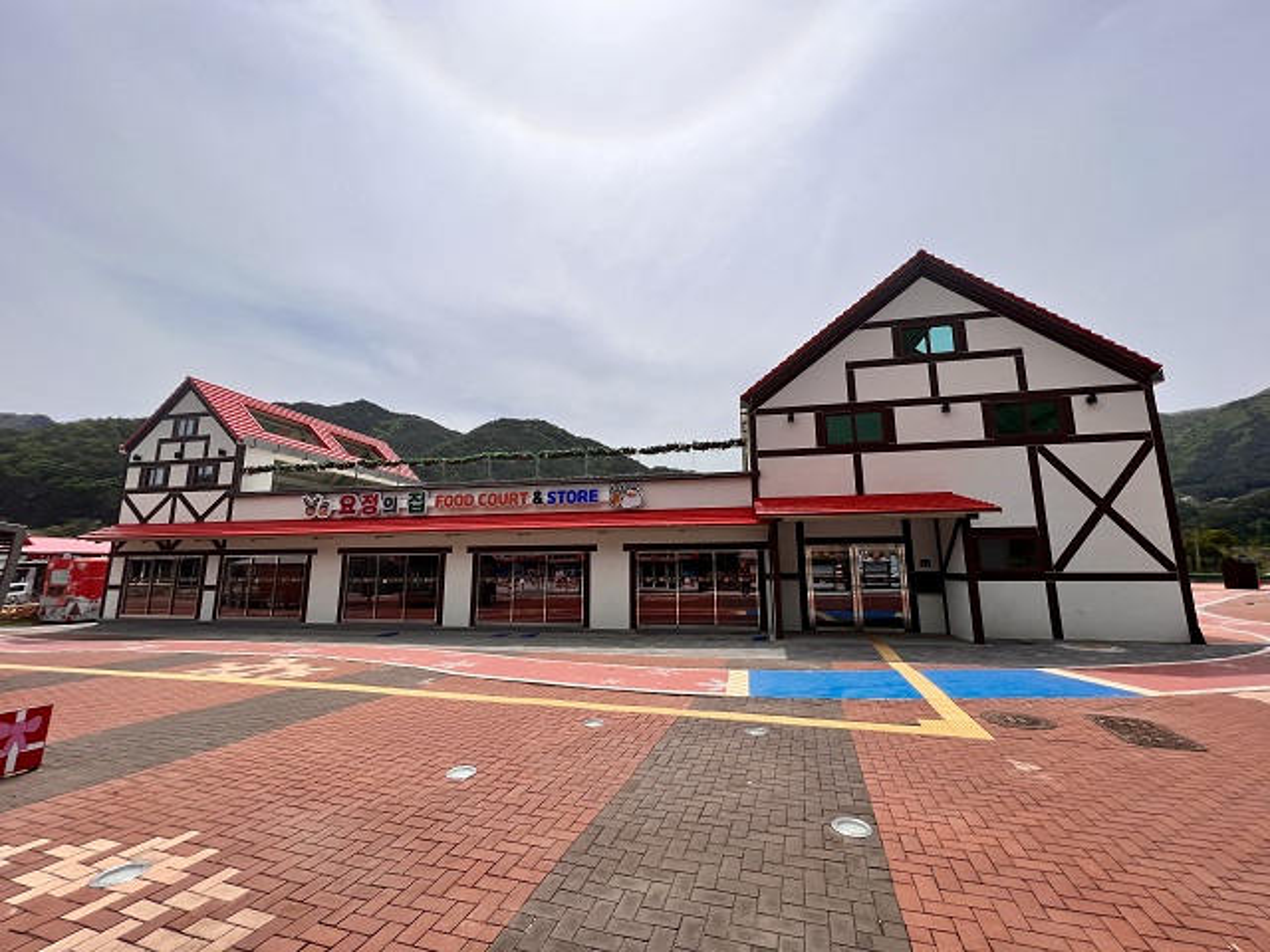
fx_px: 477
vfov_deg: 89.9
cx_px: 635
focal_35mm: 13
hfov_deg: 106.2
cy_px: 476
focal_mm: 1.57
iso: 40
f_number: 1.8
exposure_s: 1/3922
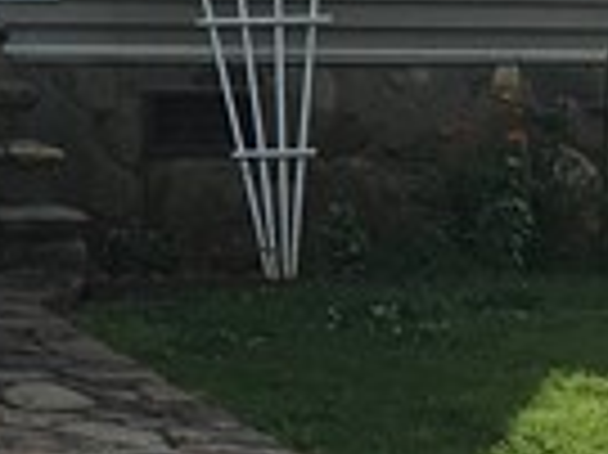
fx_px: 3861
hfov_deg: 8.6
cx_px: -500
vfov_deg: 6.7
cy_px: -72
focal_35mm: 220
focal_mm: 4.15
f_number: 2.2
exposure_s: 1/777
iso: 25
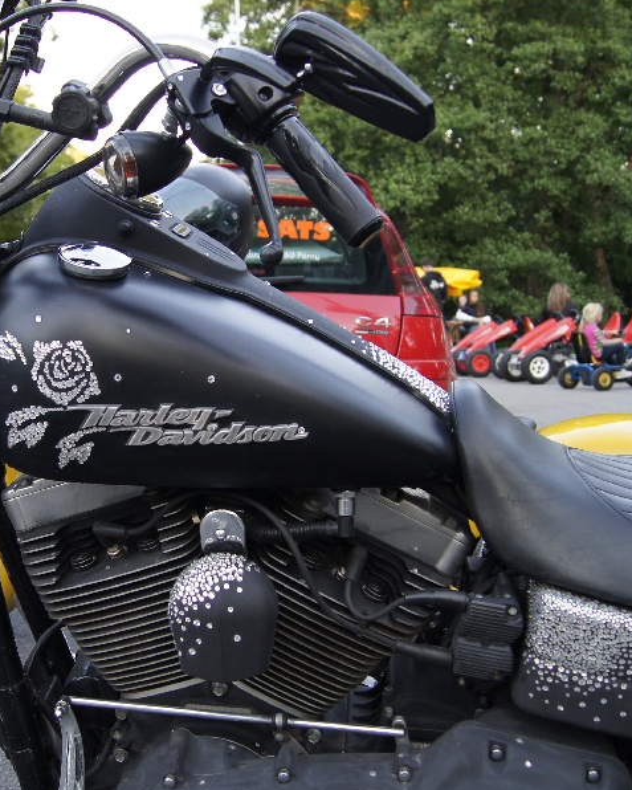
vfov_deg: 36.6
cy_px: 423
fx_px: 1192
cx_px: 179
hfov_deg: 29.3
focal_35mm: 51
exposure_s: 1/25
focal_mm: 18
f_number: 3.5
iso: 100
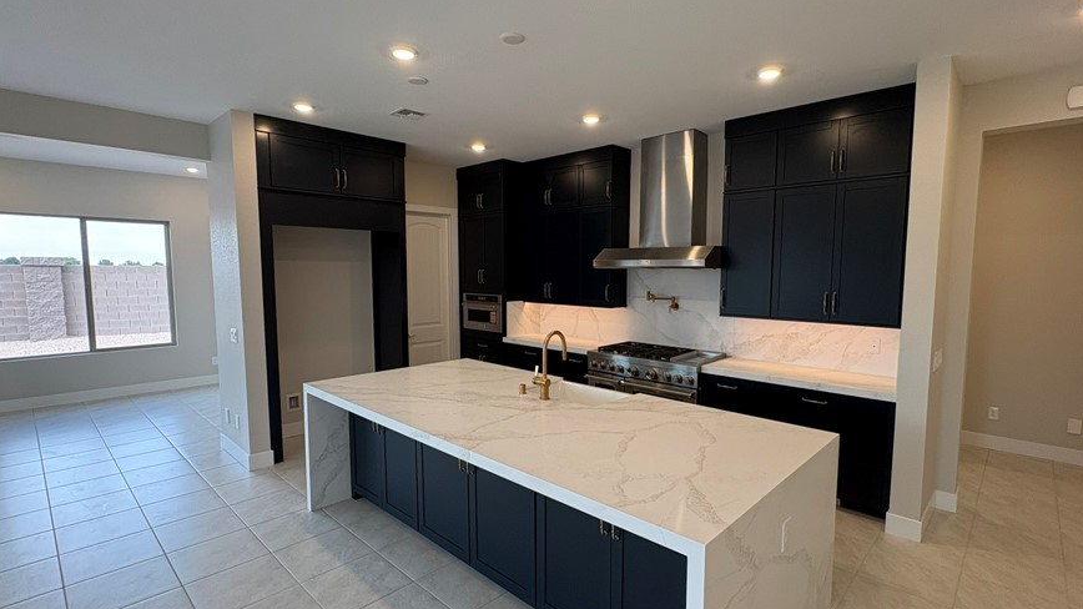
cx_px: 558
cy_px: 313
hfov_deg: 92.6
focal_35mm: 18
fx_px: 517
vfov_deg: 61.0
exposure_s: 1/120
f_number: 2.2
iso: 200
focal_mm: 2.22
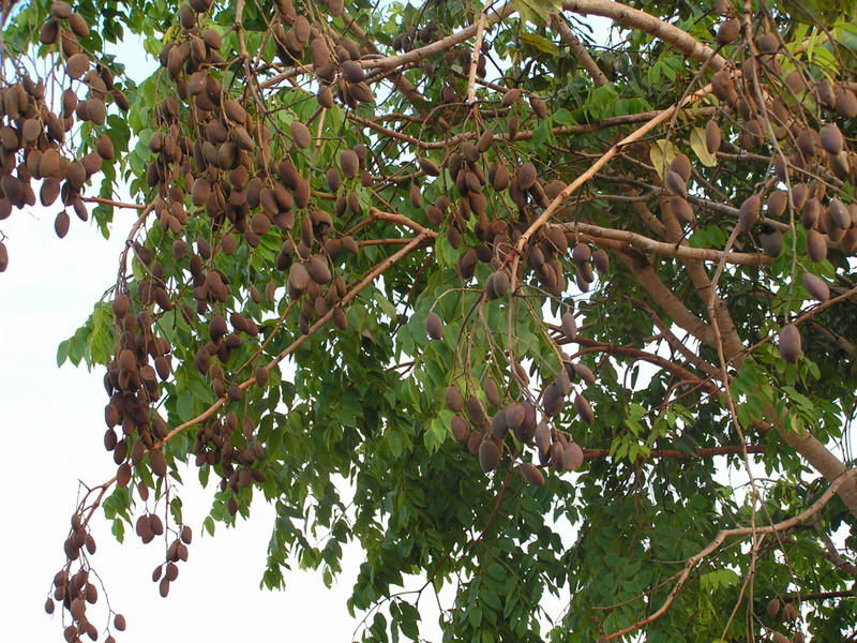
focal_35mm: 69
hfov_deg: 28.2
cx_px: 428
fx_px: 1708
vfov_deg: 21.3
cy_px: 322
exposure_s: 1/100
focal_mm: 11.5
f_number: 4
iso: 50
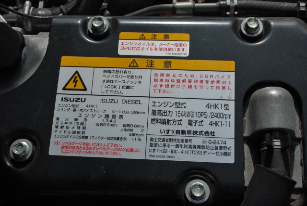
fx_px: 487
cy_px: 103
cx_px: 154
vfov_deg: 23.8
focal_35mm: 57
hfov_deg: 35.0
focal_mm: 38
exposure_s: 1/320
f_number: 9
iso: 100
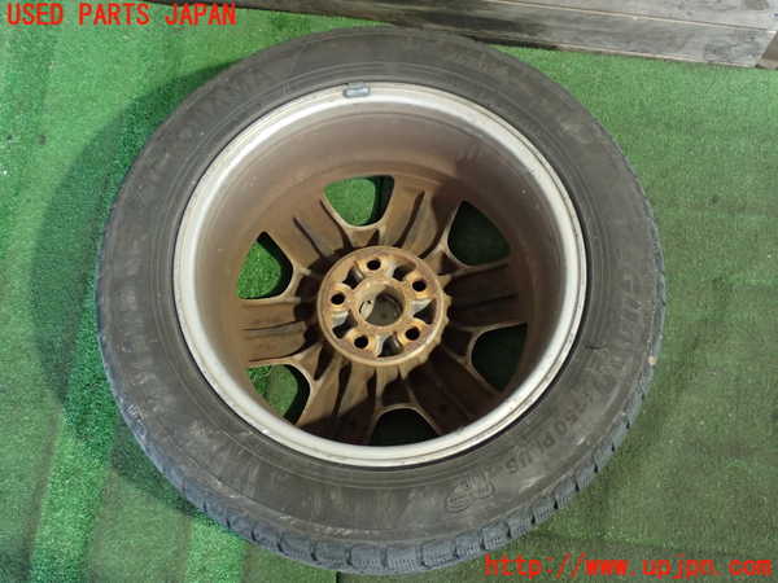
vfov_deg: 35.1
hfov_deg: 45.8
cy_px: 292
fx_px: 921
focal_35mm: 41
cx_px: 389
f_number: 2.8
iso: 800
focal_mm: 7.31
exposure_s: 1/15
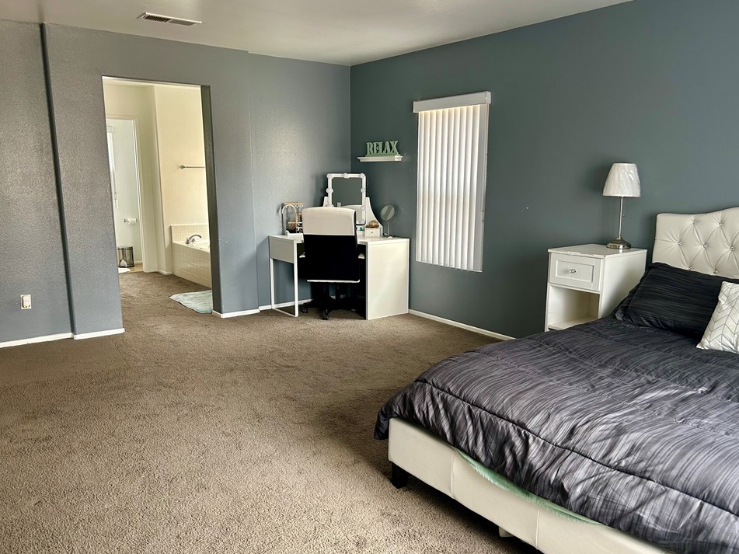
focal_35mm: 28
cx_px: 380
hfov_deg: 63.4
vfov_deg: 49.7
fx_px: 598
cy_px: 289
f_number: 1.5
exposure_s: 1/60
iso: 100
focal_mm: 5.7
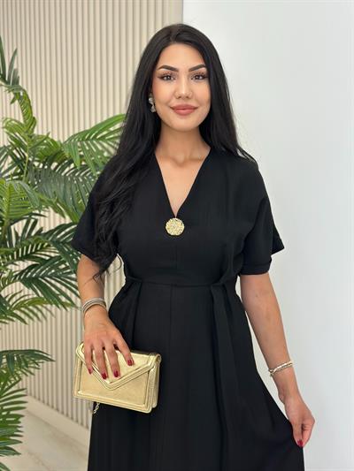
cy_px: 236
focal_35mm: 48
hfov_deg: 30.3
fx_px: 654
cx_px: 177
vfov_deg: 39.6
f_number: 1.78
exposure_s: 1/215
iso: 80
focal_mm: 6.86
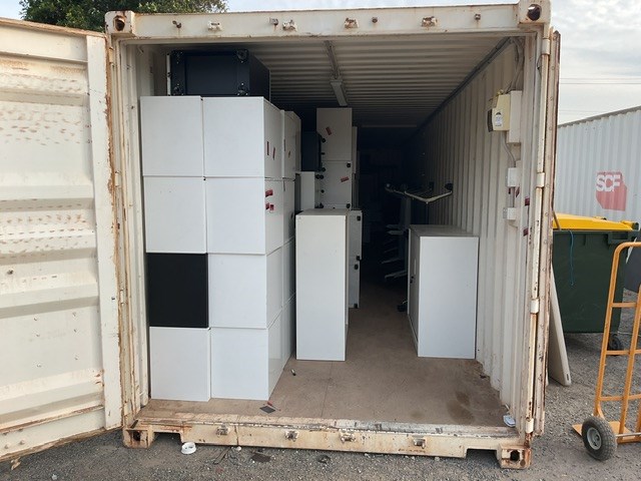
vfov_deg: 48.2
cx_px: 320
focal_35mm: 29
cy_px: 240
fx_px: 537
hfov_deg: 61.7
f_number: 1.8
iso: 16
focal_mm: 3
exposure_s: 1/419
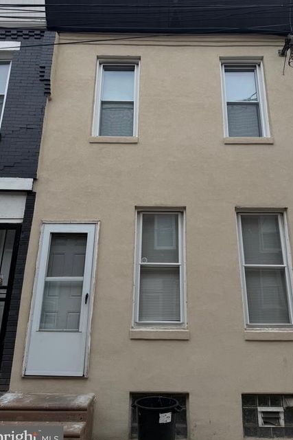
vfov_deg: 69.4
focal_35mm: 26
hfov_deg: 49.5
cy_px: 221
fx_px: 317
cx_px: 161
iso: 80
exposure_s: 1/2801
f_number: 1.78
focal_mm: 6.76
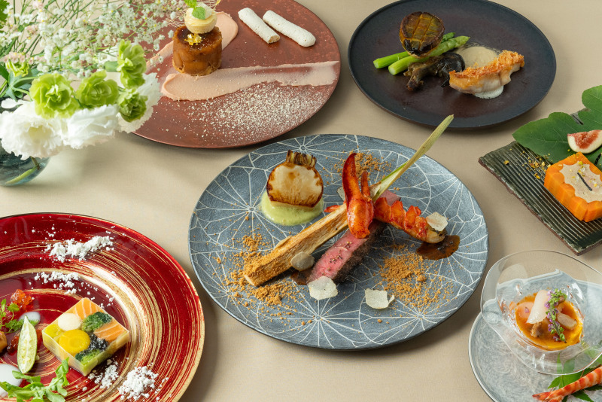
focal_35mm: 90
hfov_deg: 22.6
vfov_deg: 15.2
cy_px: 201
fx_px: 1505
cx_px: 301
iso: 500
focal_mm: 90
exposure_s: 1/50
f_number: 14
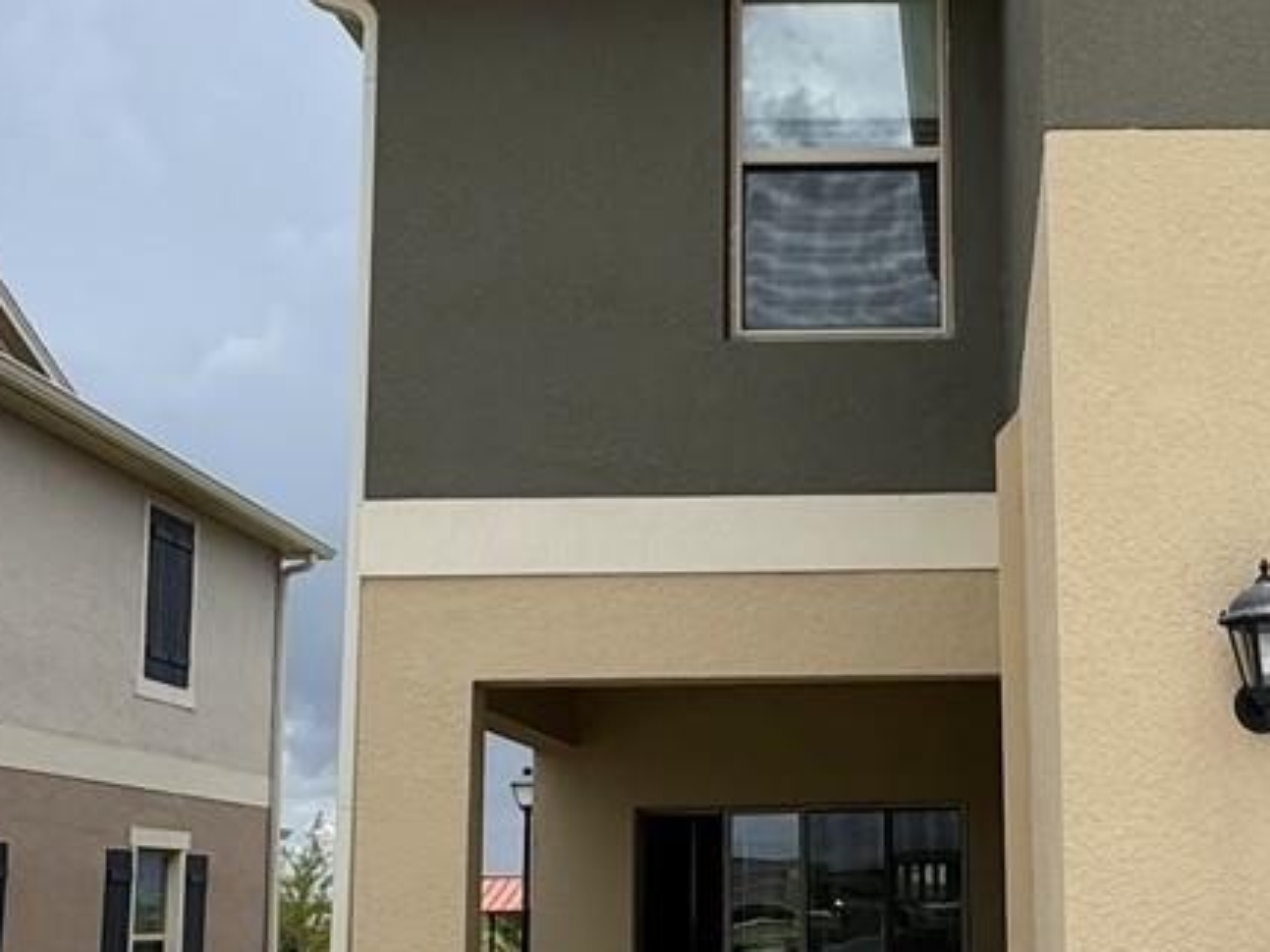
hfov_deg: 35.5
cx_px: 1040
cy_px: 634
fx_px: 1907
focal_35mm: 52
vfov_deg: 27.8
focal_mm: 2.22
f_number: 2.2
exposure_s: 1/1880
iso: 50
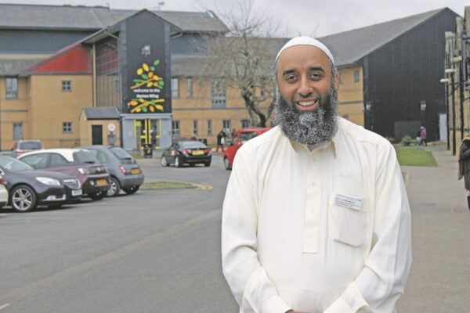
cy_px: 156
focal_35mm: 60
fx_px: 783
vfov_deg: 22.6
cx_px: 235
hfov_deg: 33.4
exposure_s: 1/160
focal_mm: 40
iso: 100
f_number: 8
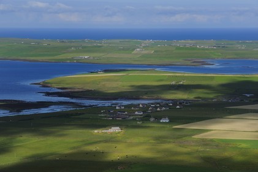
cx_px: 129
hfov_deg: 17.1
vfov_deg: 11.4
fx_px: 859
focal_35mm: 120
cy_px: 86
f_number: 10
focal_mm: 120
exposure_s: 1/800
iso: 400
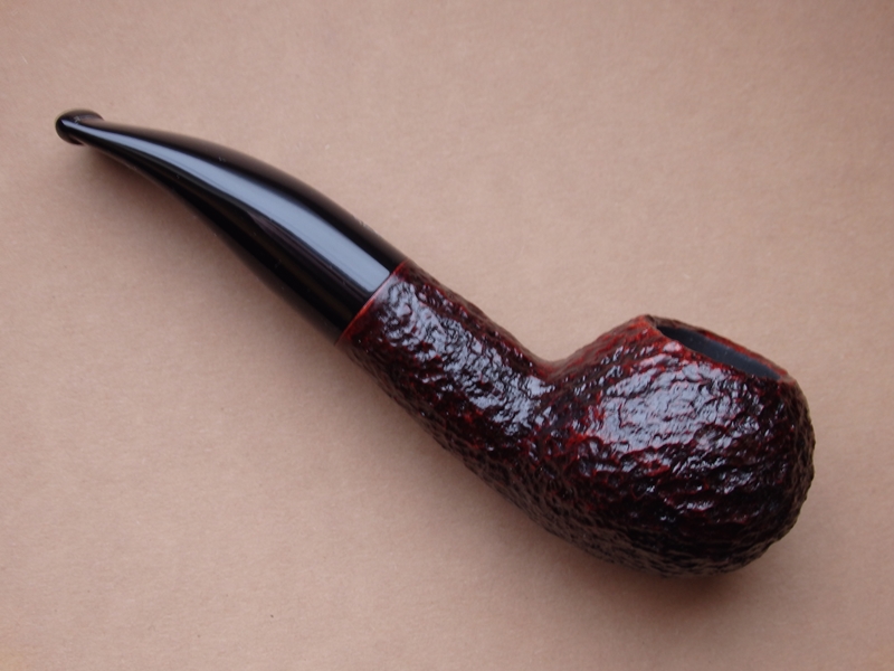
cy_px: 336
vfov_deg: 27.0
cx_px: 447
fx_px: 1395
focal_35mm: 54
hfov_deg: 35.5
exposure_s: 1/5
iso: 125
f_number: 4.1
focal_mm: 9.8
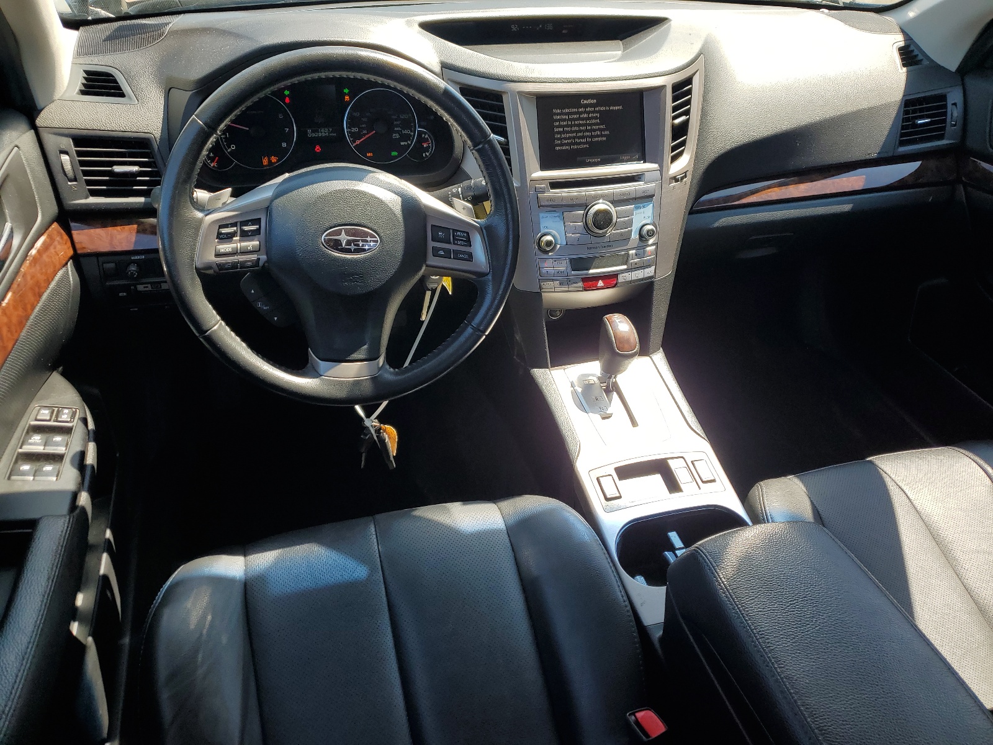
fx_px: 746
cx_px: 496
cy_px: 372
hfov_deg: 67.3
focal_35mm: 26
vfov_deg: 53.1
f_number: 1.5
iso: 50
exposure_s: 1/588
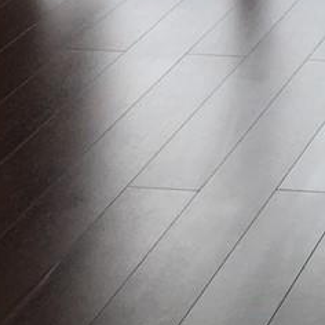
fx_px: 1848
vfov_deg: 9.4
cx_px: 578
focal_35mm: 174
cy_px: -332
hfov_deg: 9.6
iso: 25
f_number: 2.2
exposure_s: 1/252
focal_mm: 4.15
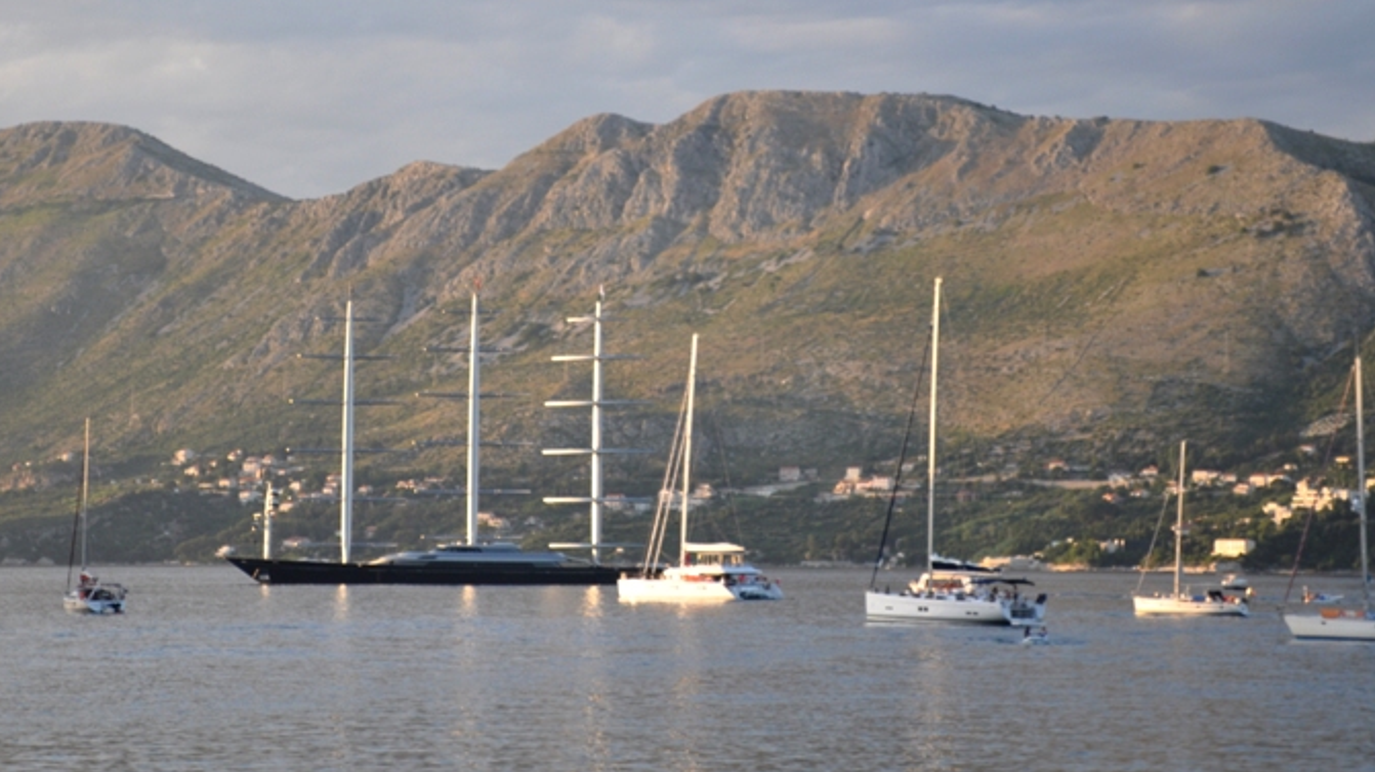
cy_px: 316
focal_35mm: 116
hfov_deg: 18.5
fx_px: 4228
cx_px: 678
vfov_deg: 10.4
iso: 400
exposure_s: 1/125
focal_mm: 62
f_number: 5.6
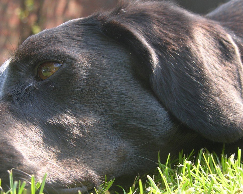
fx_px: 813
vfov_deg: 13.6
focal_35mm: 113
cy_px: 105
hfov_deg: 17.0
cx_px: 82
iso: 50
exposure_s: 1/81.9
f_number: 3.8
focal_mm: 18.8
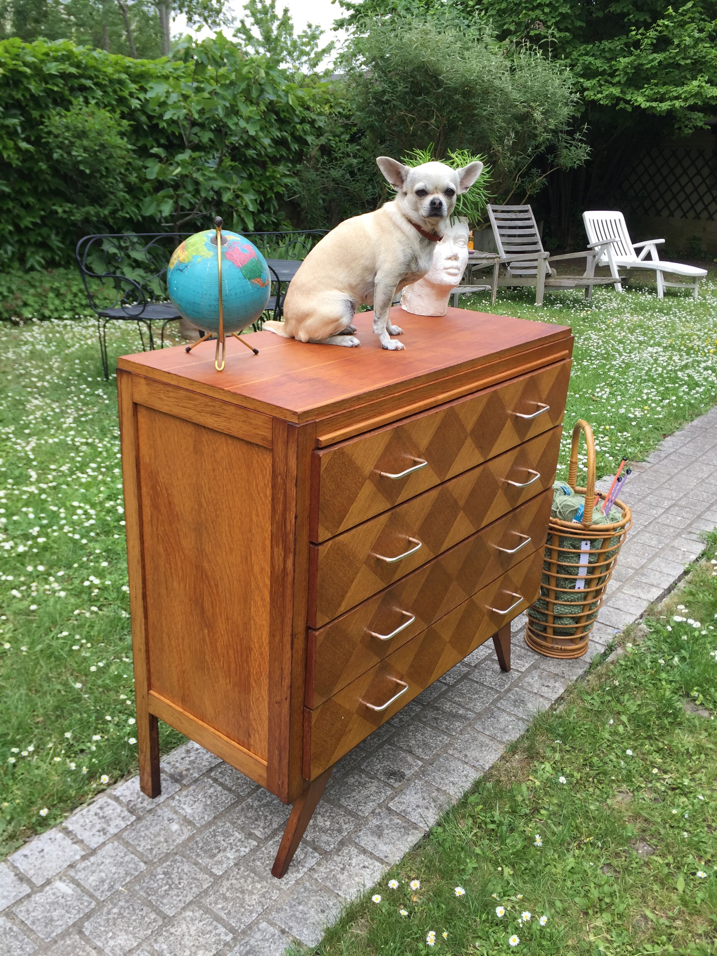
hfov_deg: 48.2
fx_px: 801
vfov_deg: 61.7
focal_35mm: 29
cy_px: 478
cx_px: 358
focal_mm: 4.15
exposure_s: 1/377
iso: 32
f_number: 2.2
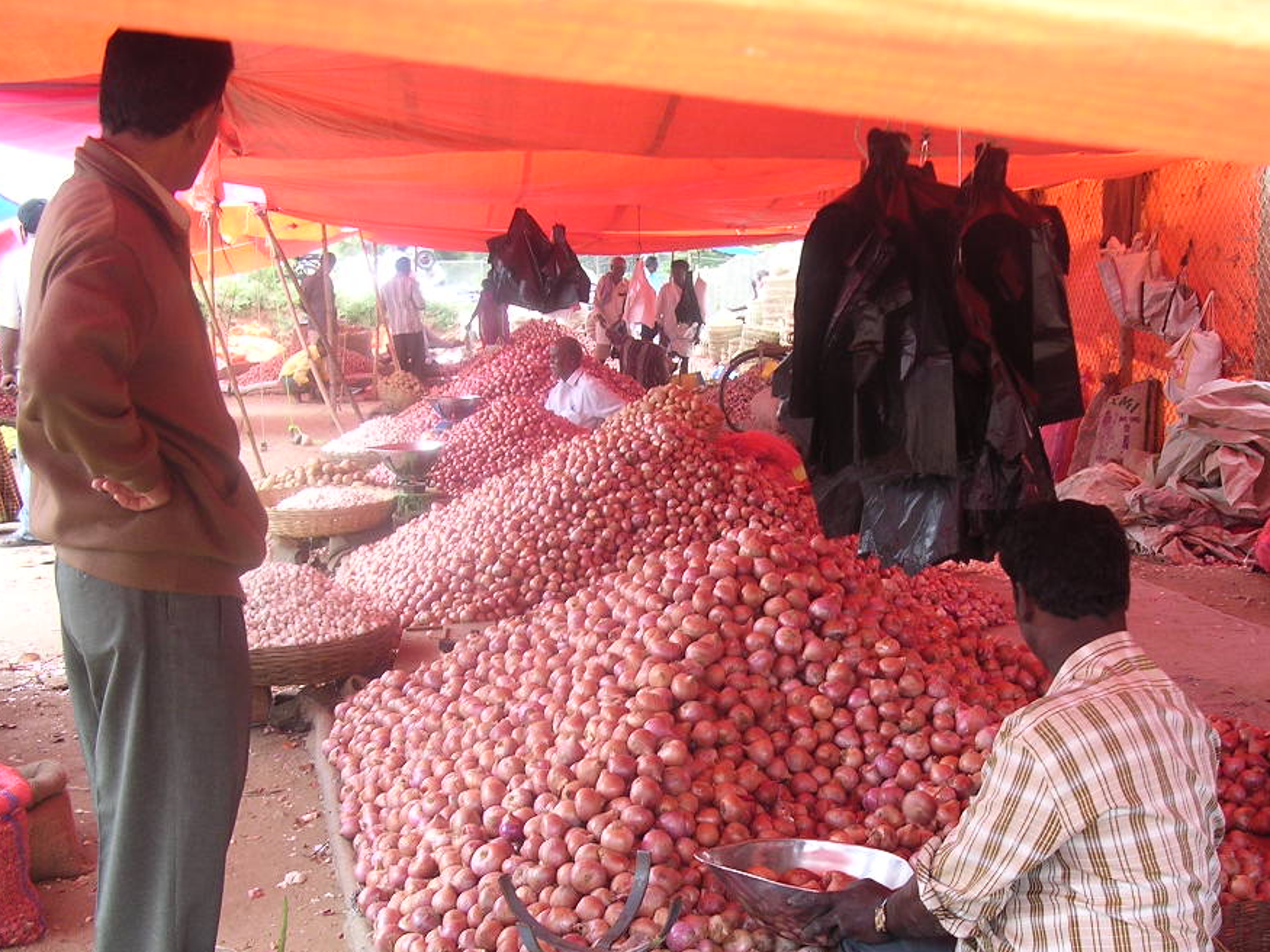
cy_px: 556
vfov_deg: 30.2
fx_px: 1761
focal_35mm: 48
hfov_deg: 39.6
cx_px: 724
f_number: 2.9
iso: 100
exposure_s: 1/81.6
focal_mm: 6.2
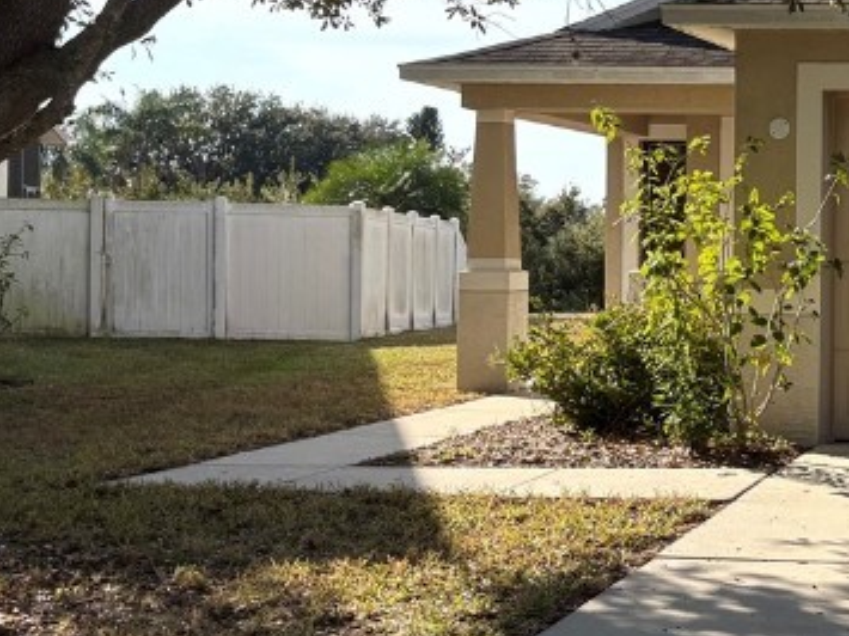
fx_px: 1839
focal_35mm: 75
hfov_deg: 23.4
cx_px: 1057
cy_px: 232
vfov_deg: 19.6
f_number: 1.6
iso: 64
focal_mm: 5.96
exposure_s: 1/2538
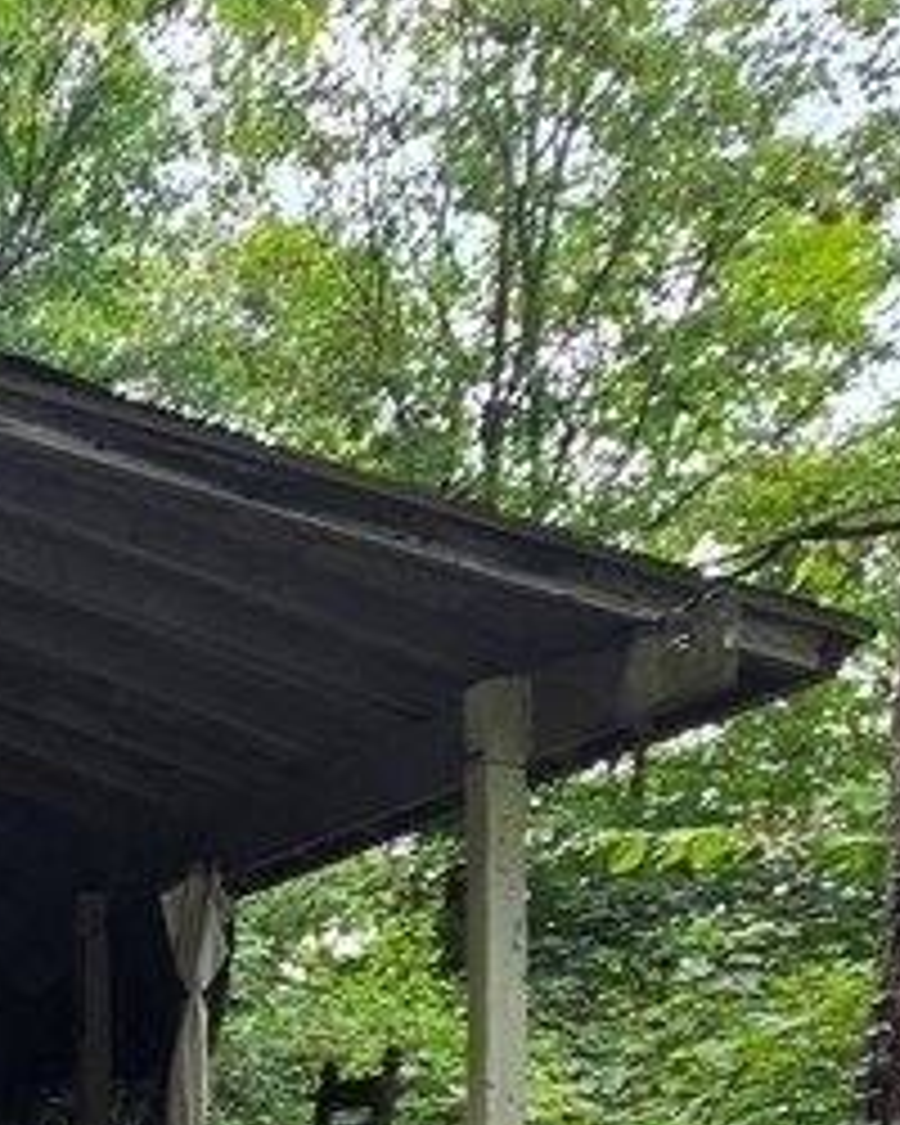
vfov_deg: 31.5
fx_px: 1731
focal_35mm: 52
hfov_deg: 22.0
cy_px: 1264
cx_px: -576
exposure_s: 1/144
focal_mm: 2.2
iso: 50
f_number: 2.2
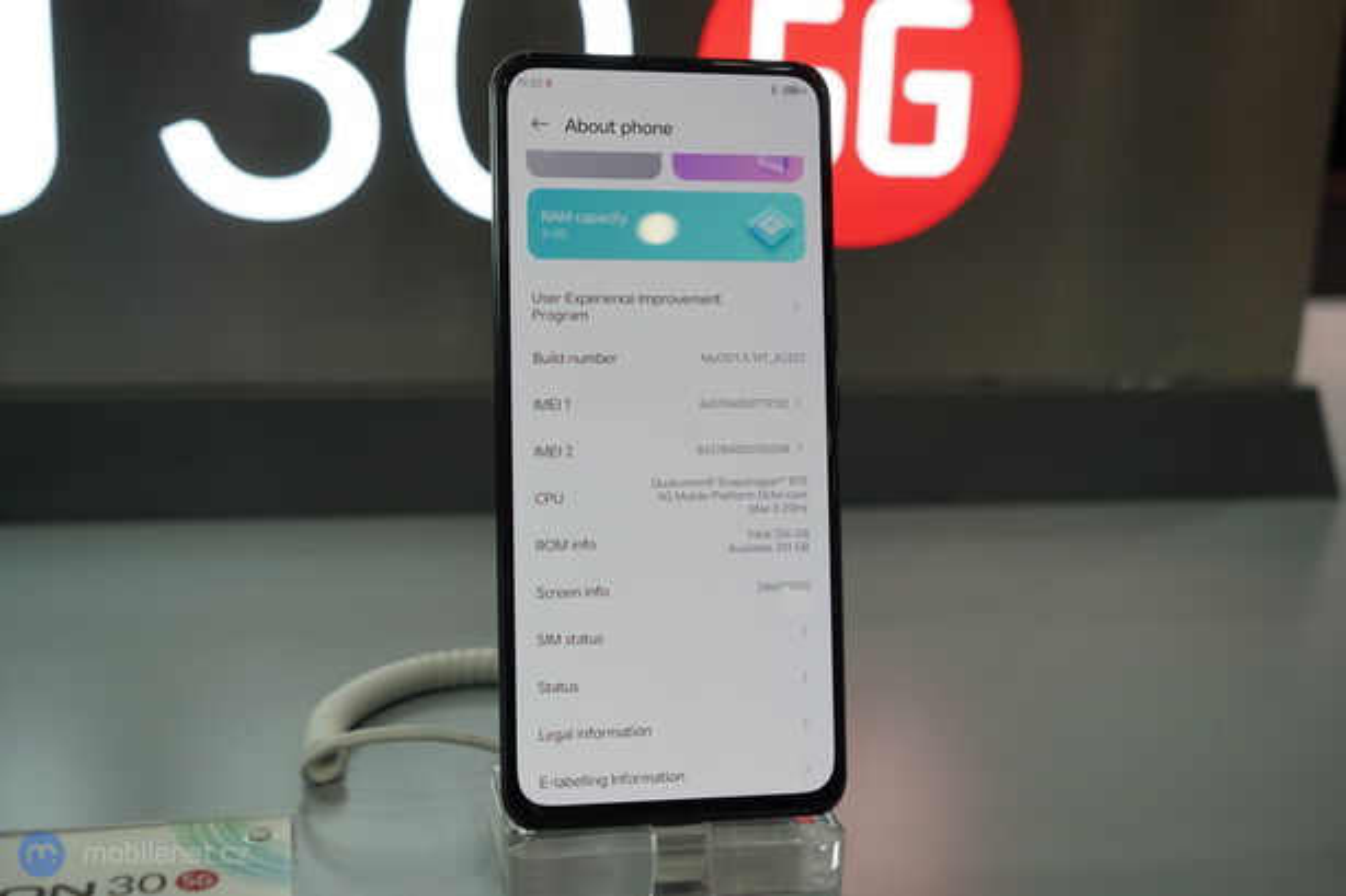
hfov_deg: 43.6
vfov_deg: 29.8
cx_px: 673
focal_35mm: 45
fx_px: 1682
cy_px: 448
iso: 640
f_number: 6.3
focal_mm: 45
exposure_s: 1/160
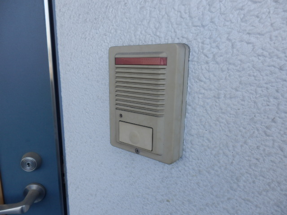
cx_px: 144
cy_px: 108
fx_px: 199
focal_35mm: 24
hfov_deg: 71.6
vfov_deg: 56.8
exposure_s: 1/200
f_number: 3
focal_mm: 4.2
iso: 80
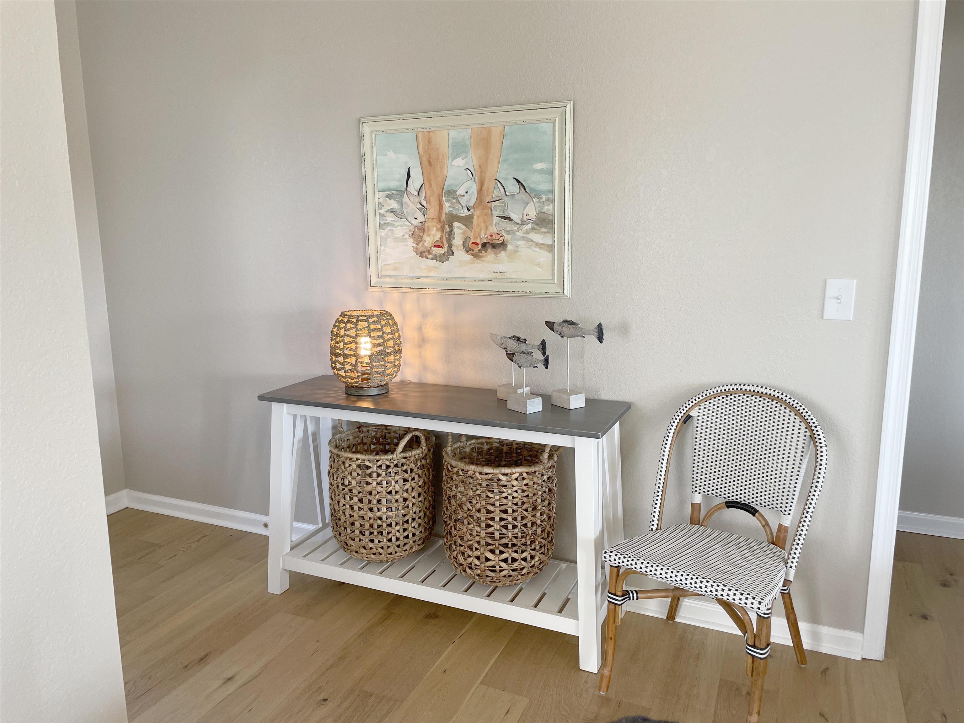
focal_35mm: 26
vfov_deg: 53.1
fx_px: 724
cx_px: 482
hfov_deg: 67.3
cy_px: 362
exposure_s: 1/60
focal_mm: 4.2
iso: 80
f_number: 1.6
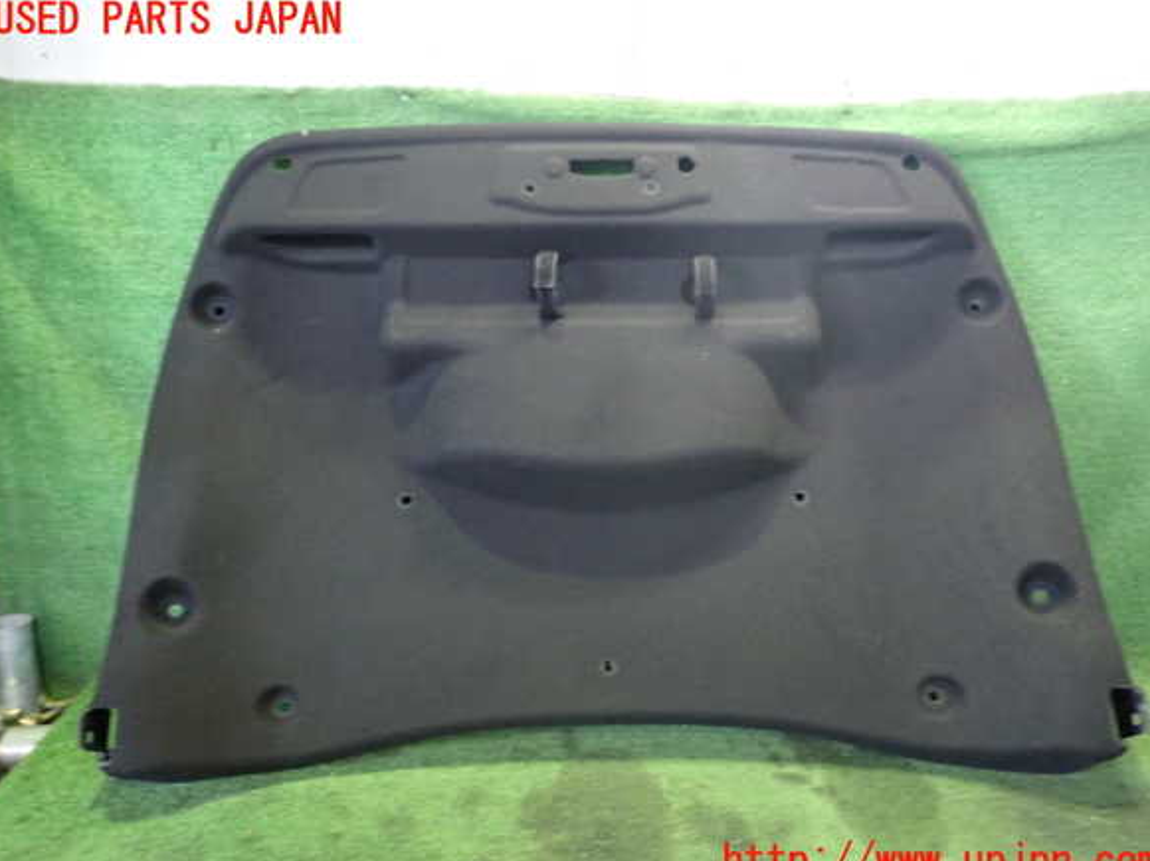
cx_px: 576
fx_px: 1029
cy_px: 441
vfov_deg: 45.4
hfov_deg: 58.4
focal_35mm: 31
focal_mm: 5.4
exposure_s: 1/20
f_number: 2.3
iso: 800
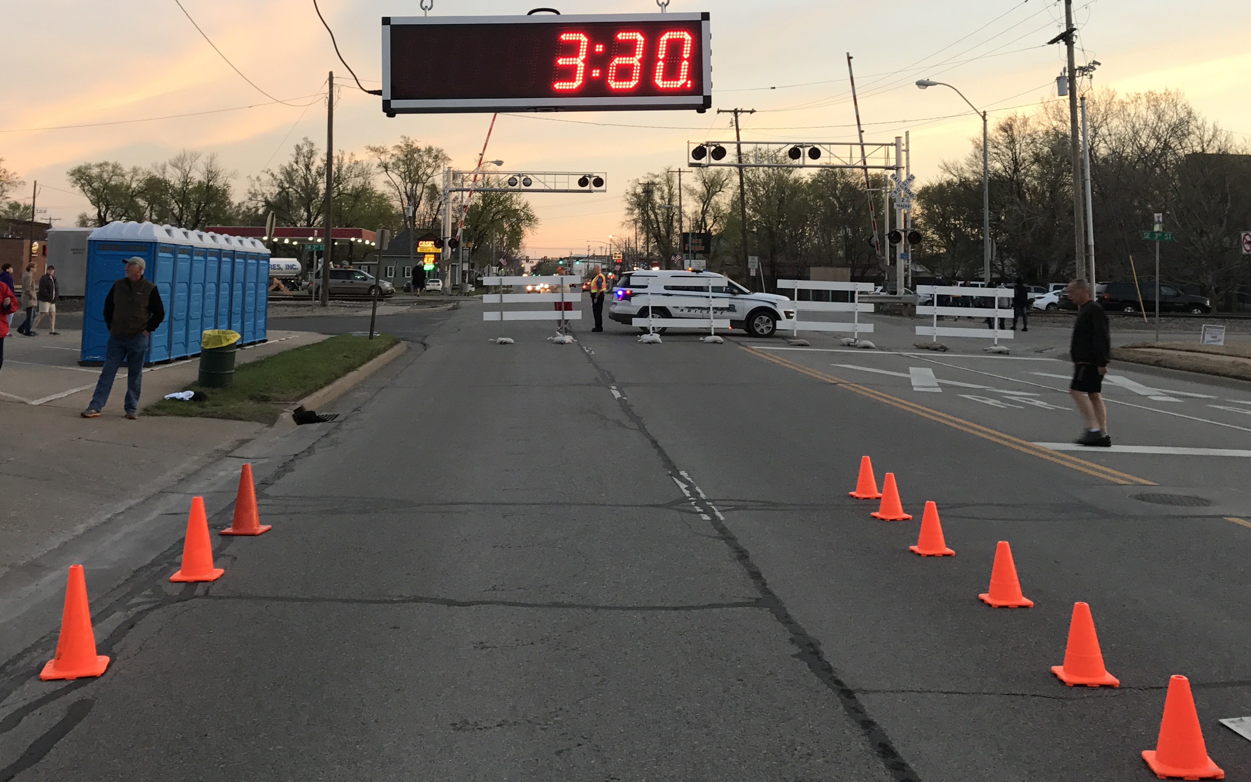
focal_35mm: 40
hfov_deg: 49.1
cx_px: 528
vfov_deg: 31.2
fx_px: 1364
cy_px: 153
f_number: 1.8
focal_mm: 3.99
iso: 25
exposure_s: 1/60
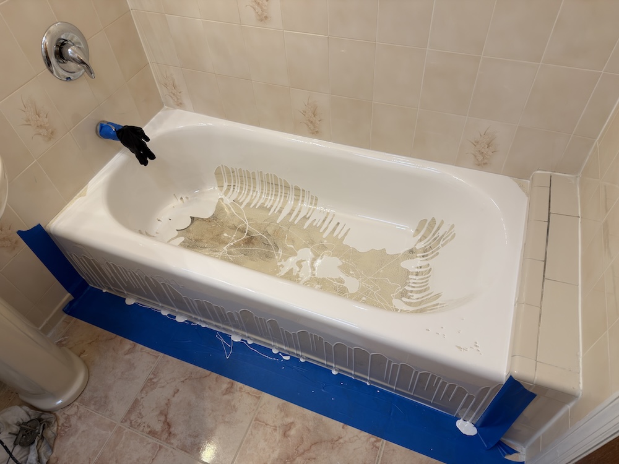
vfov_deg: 56.8
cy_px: 232
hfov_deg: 71.6
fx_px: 429
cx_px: 310
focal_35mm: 24
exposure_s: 1/60
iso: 125
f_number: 1.78
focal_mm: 6.76
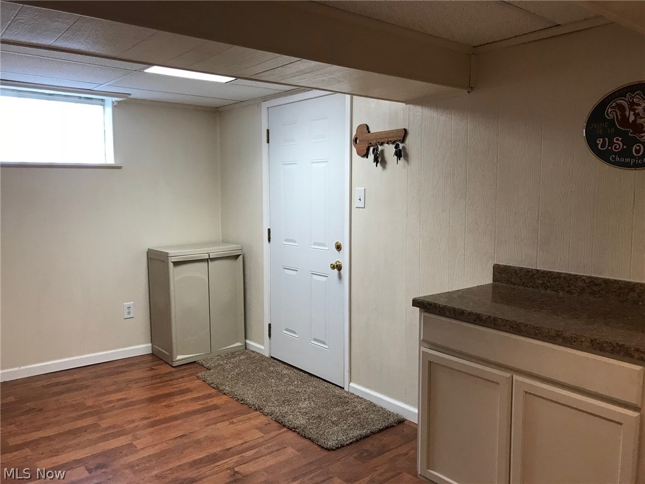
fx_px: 522
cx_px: 322
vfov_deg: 49.7
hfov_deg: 63.4
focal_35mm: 28
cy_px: 242
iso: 32
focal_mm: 3.99
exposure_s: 1/30
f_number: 1.8
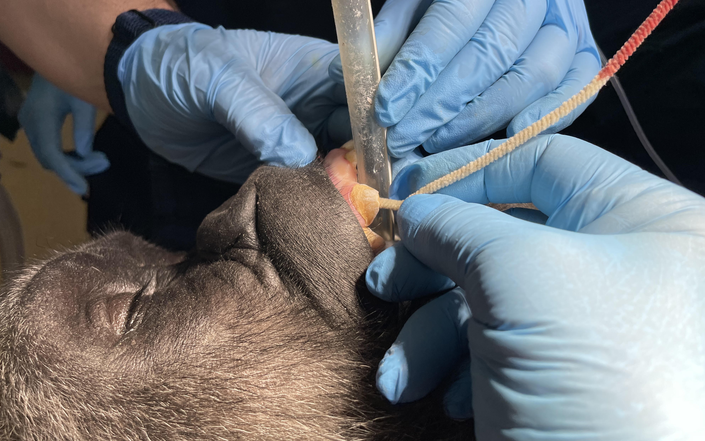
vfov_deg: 44.4
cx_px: 352
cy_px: 183
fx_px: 538
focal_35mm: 28
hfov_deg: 66.5
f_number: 1.6
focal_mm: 4.2
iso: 32
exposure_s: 1/615
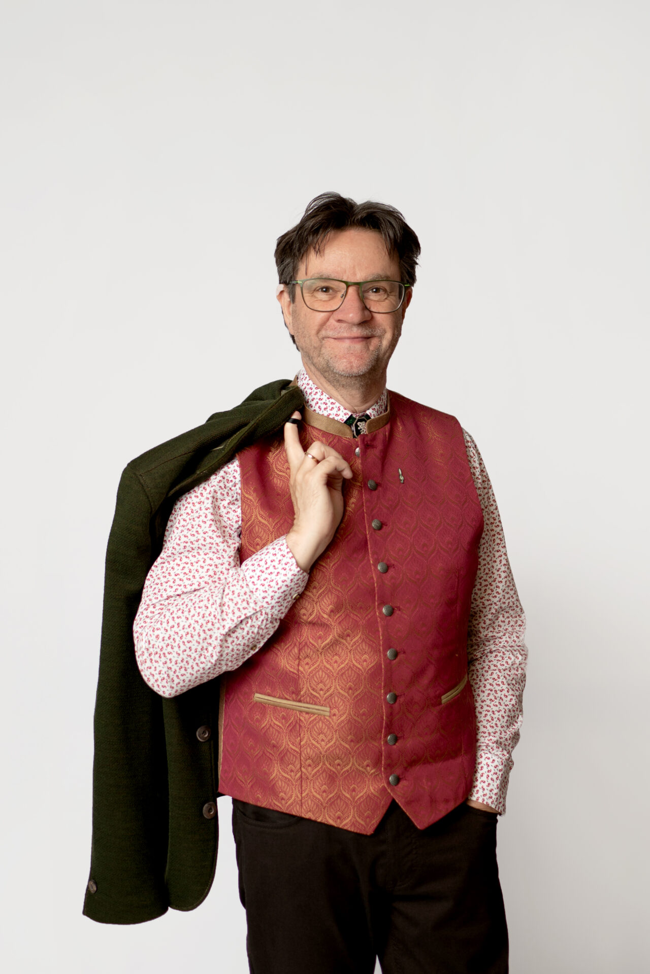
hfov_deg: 26.0
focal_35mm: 52
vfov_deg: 38.2
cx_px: 325
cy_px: 487
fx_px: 1408
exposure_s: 1/200
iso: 125
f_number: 2.5
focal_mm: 35
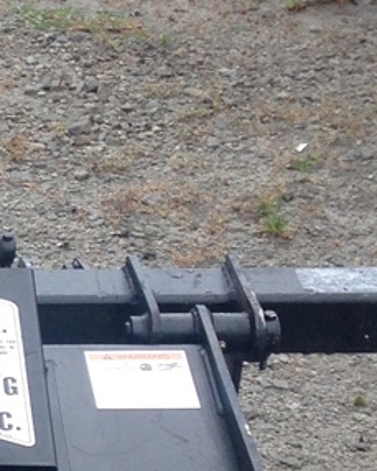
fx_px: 2412
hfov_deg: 8.3
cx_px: -474
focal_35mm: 173
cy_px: 455
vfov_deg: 11.1
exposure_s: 1/324
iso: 50
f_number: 2.4
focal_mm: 4.12
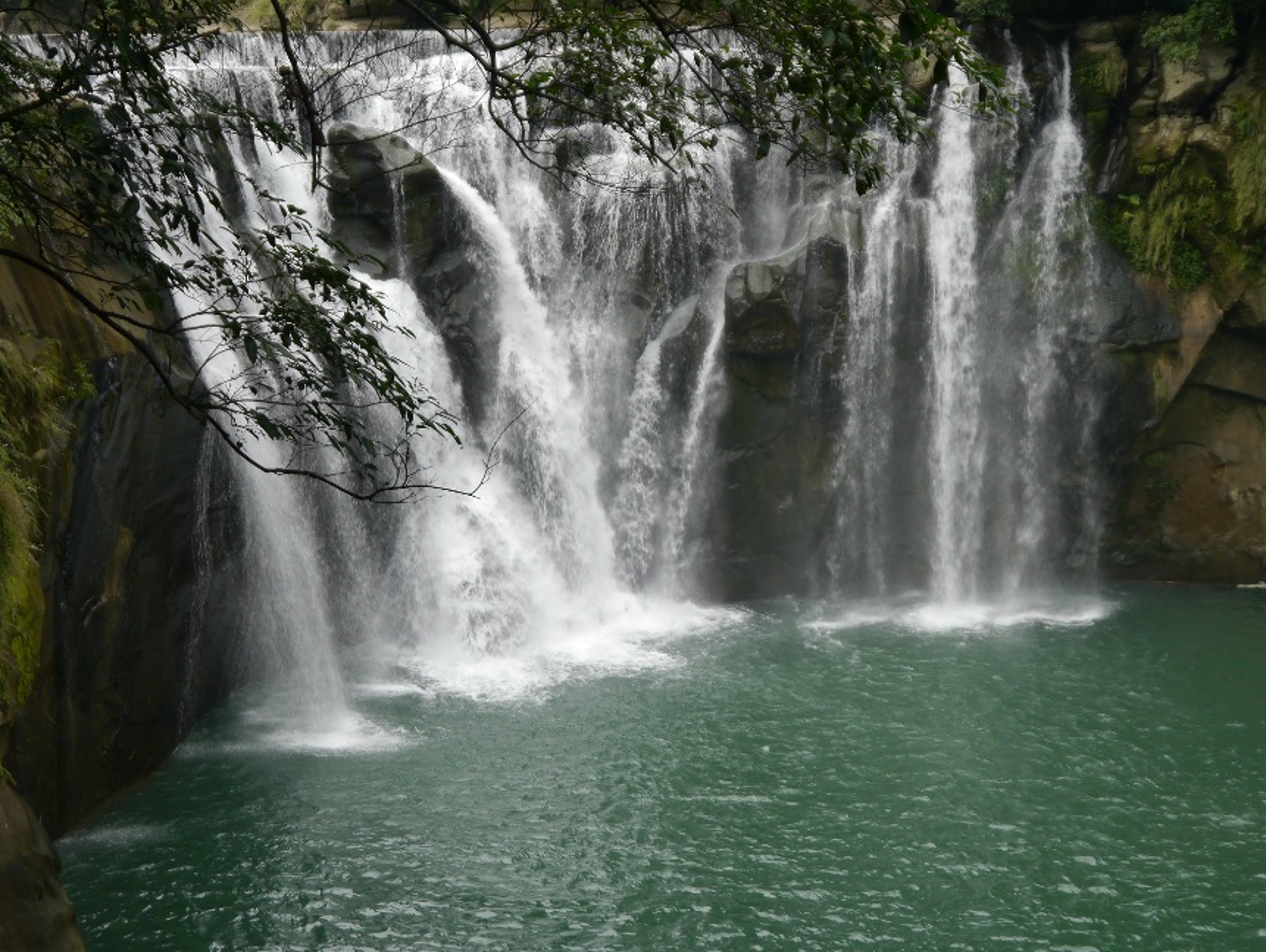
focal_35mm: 57
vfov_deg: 25.7
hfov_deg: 33.7
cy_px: 399
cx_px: 583
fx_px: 2086
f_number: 4.5
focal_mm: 24
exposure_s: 1/100
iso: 160
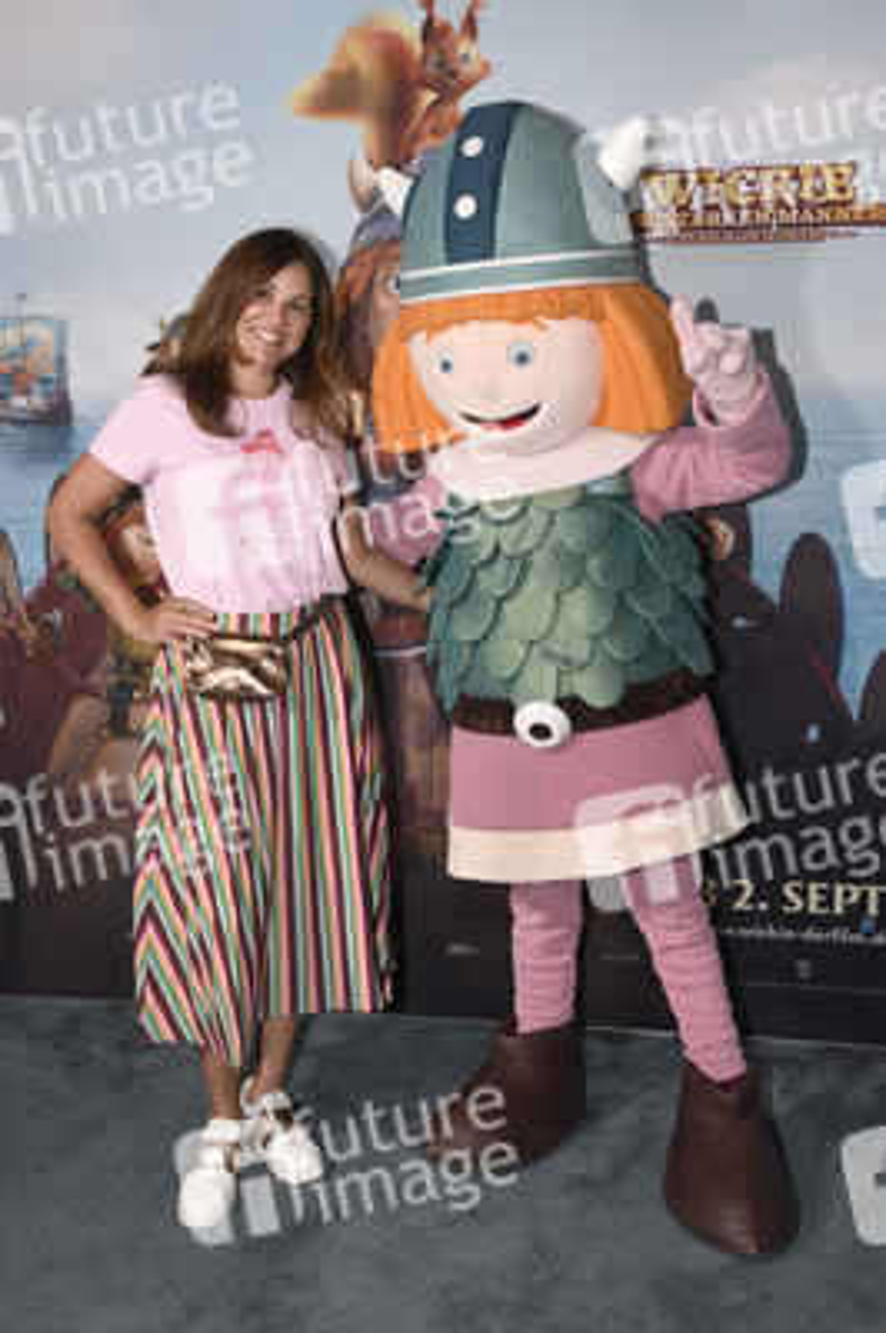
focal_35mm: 34
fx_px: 1257
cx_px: 443
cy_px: 666
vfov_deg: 55.8
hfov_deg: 38.8
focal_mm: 34
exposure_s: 1/125
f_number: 6.3
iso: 1000
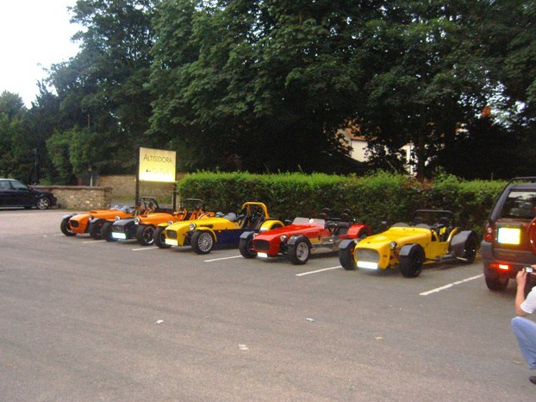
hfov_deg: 52.6
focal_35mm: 35
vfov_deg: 40.7
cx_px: 262
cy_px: 197
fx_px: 542
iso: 200
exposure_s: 1/60
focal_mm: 5.6
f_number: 2.8
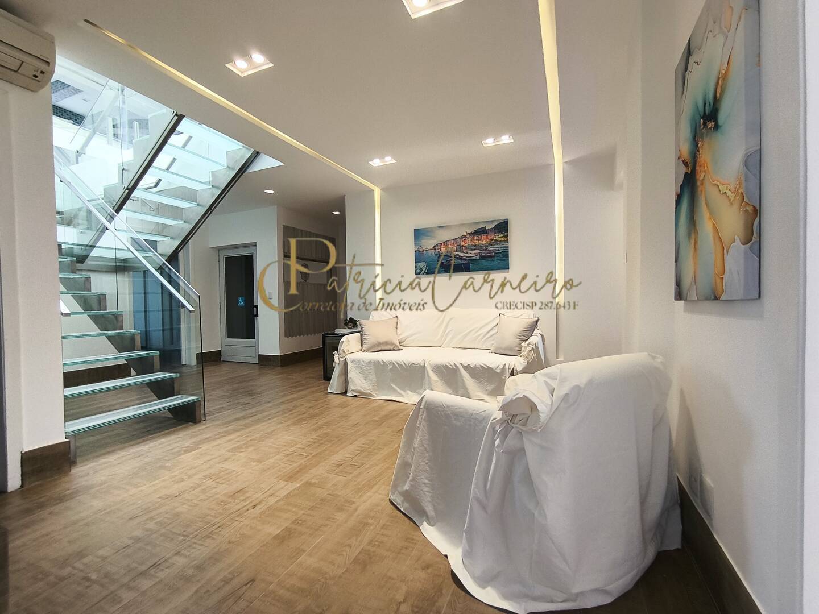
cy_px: 307
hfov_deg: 94.5
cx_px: 410
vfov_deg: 78.1
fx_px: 379
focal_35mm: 16
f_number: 2.2
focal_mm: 1.65
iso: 125
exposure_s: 1/60
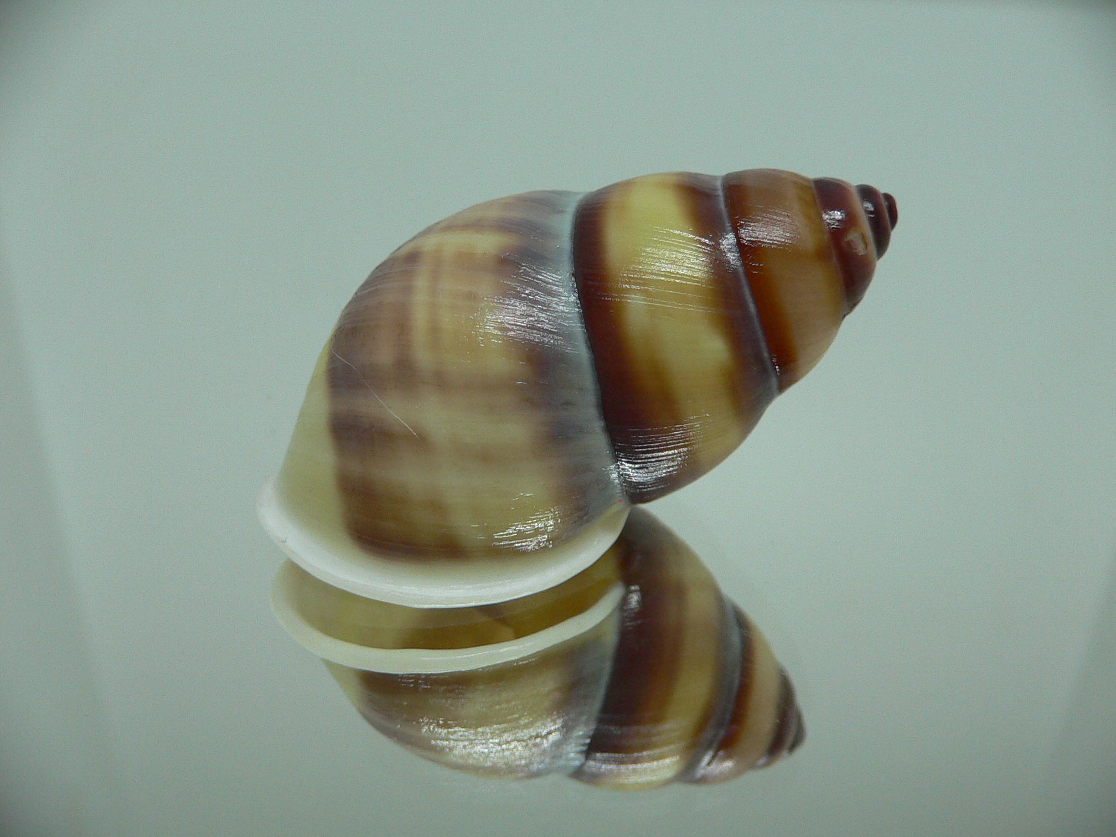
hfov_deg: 52.6
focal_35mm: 35
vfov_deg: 40.7
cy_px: 418
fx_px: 1128
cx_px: 558
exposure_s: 1/60
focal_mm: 4.6
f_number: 2.8
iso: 150
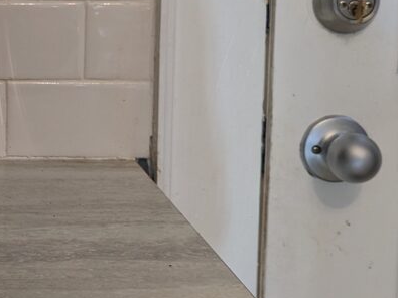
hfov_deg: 25.0
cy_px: 52
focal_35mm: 73
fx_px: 839
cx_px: -31
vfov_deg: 19.9
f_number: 1.73
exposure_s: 1/24
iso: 79
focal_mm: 4.38
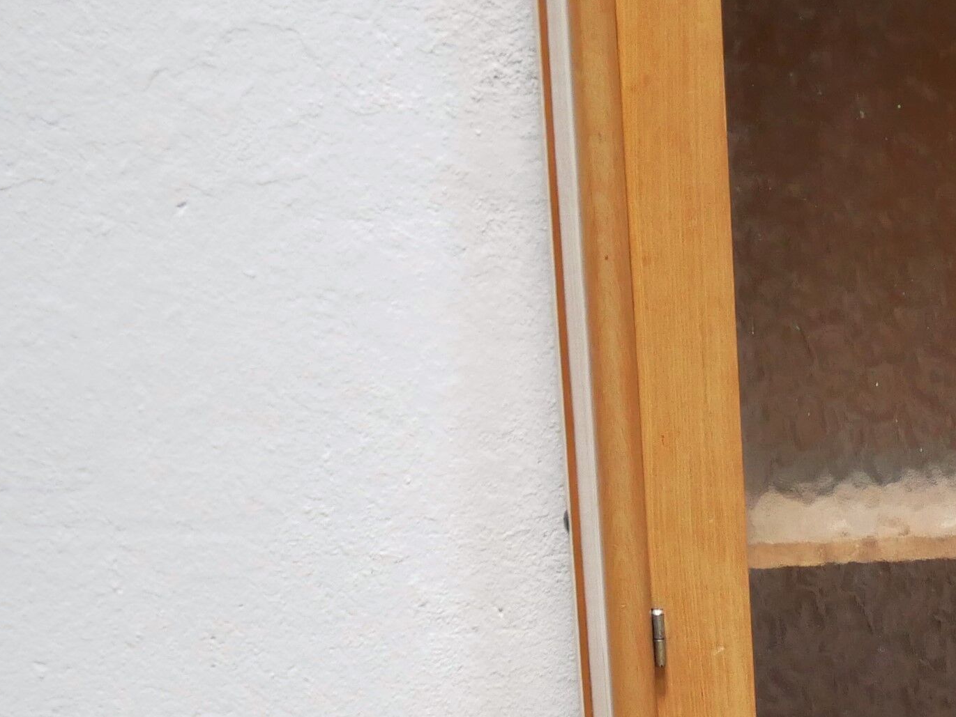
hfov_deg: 13.9
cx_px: 1367
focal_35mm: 134
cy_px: 1053
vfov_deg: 10.7
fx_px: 3702
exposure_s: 1/60
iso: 640
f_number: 1.7
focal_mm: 20
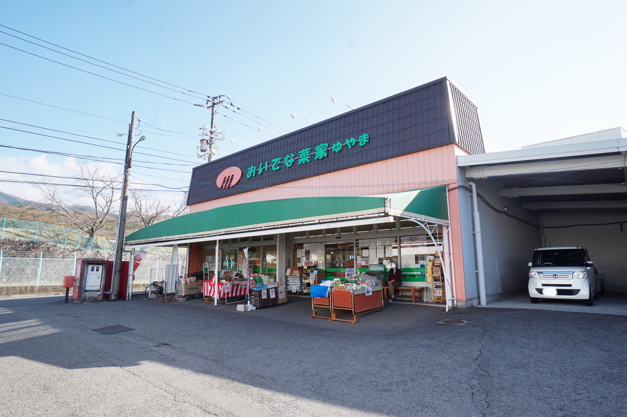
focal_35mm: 20
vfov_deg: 63.2
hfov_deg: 85.5
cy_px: 208
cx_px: 314
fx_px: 339
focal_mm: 13
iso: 100
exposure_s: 1/125
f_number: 11
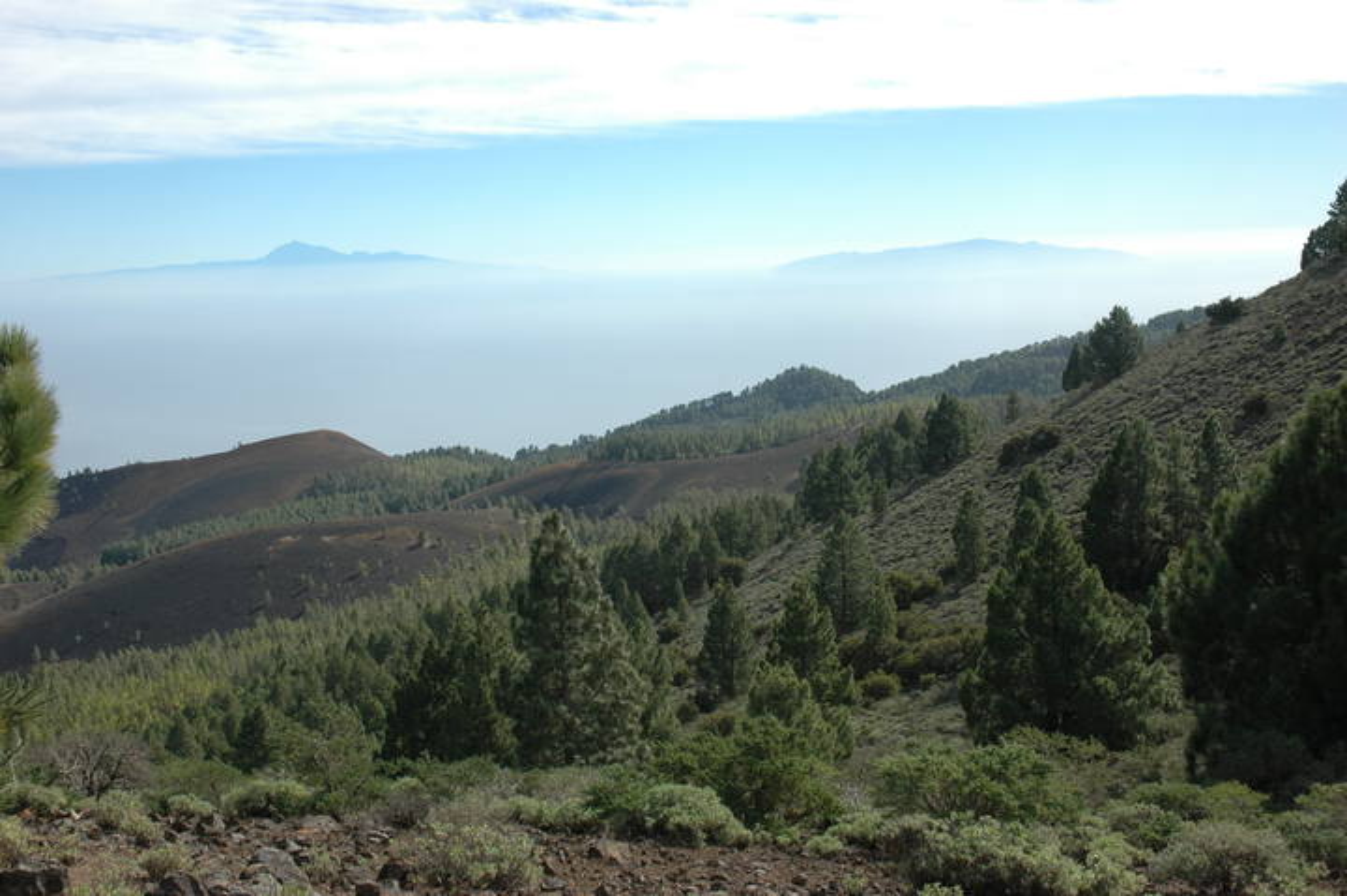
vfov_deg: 35.4
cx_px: 674
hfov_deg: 51.3
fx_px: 1402
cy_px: 448
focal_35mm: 38
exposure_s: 1/320
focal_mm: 25
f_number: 9
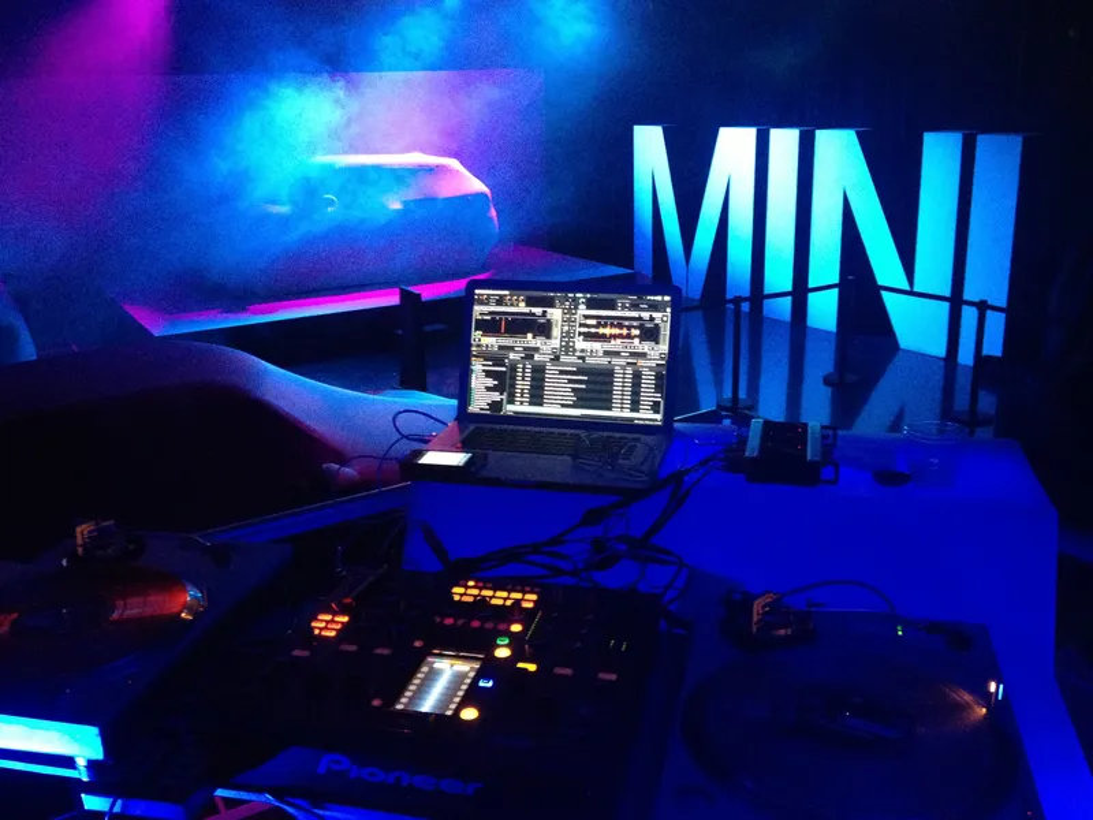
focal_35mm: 35
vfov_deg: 40.7
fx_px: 1105
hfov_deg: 52.6
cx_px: 546
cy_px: 410
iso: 500
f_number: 2.4
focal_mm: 4.28
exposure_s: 1/15
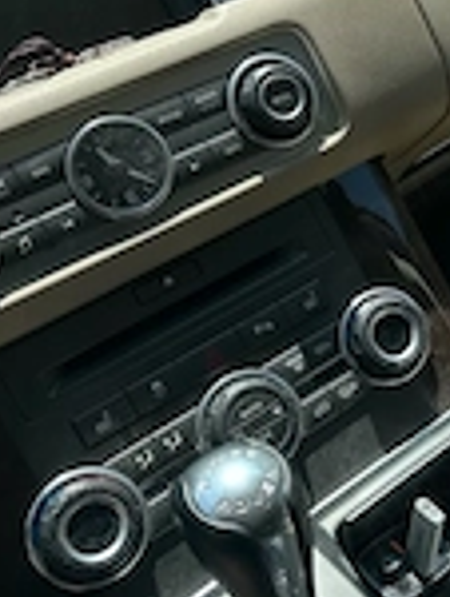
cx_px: 565
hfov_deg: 21.1
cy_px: 187
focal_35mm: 64
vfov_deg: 29.9
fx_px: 1106
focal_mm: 6.86
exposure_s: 1/1779
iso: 80
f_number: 1.78
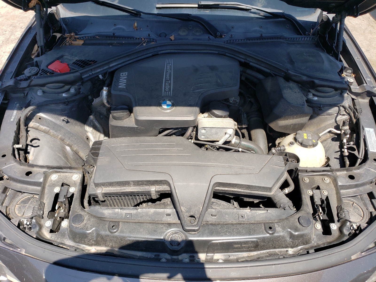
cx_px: 188
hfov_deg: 67.3
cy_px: 141
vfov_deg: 53.1
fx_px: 282
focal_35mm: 26
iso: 50
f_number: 1.5
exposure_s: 1/1250
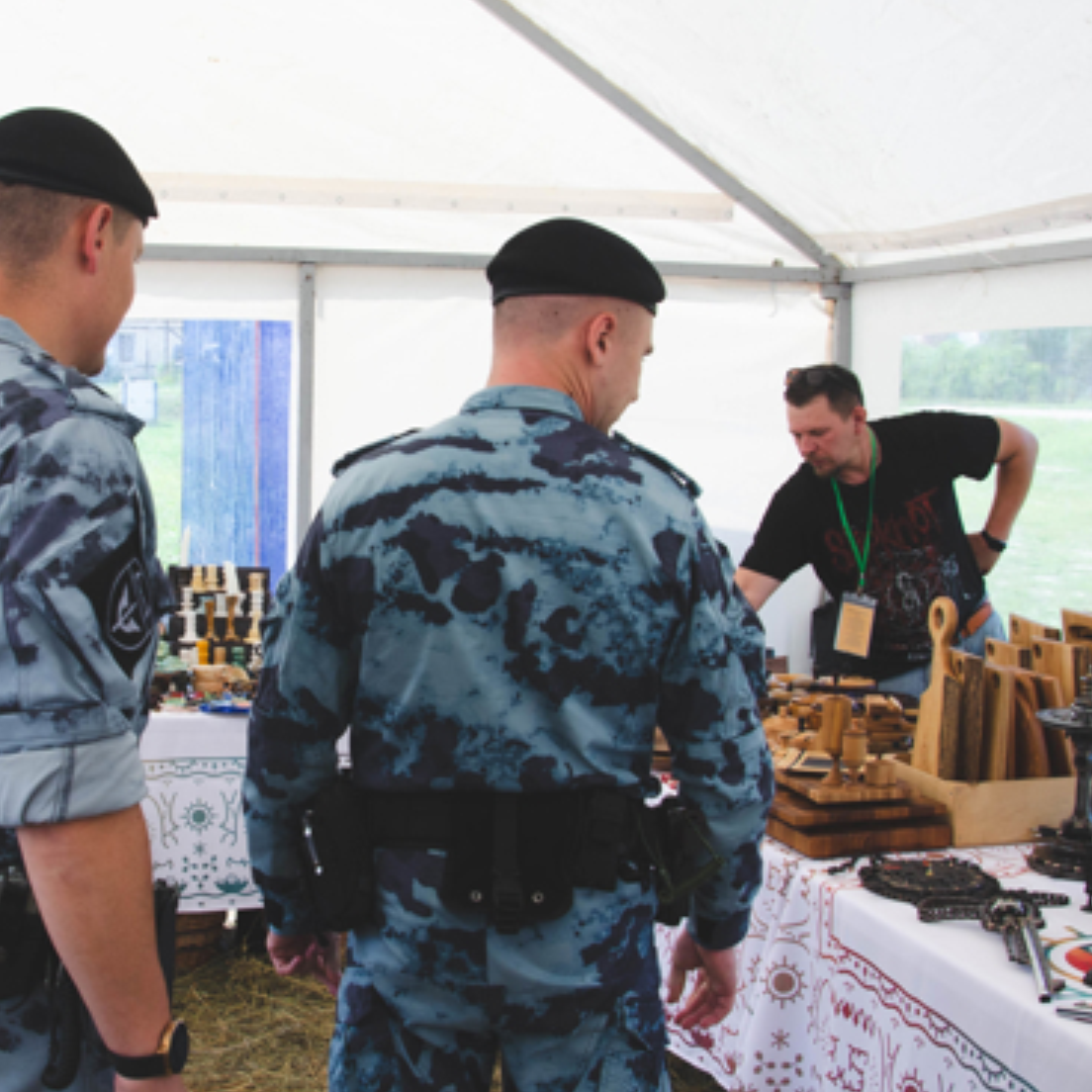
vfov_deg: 36.0
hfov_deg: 35.5
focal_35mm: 47
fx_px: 1677
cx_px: 307
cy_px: 510
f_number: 7.1
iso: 200
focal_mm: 18
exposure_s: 1/200
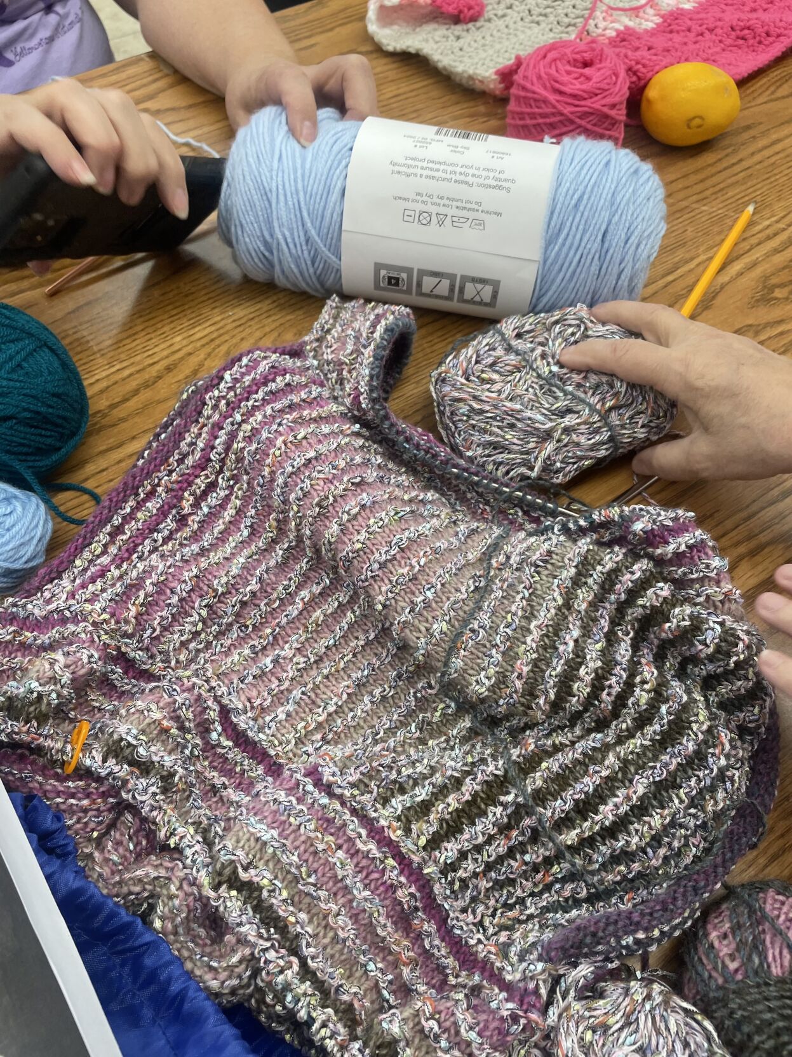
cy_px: 528
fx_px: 793
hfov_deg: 53.1
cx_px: 396
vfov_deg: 67.3
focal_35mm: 26
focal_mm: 4.2
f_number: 1.6
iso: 64
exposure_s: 1/120
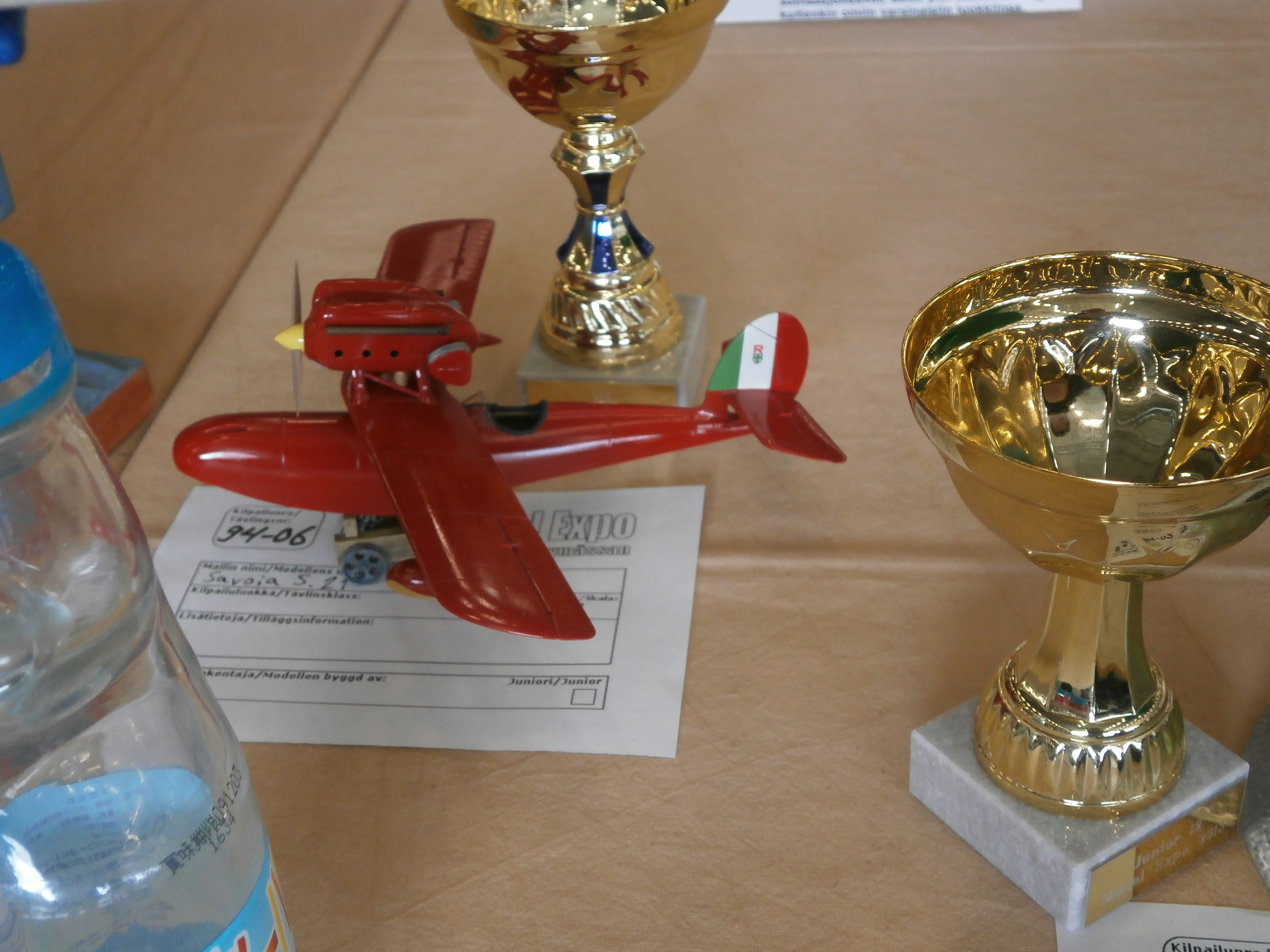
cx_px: 635
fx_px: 1724
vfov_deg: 30.9
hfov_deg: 40.4
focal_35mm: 47
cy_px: 476
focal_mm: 8.3
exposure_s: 1/40
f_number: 3.4
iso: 160
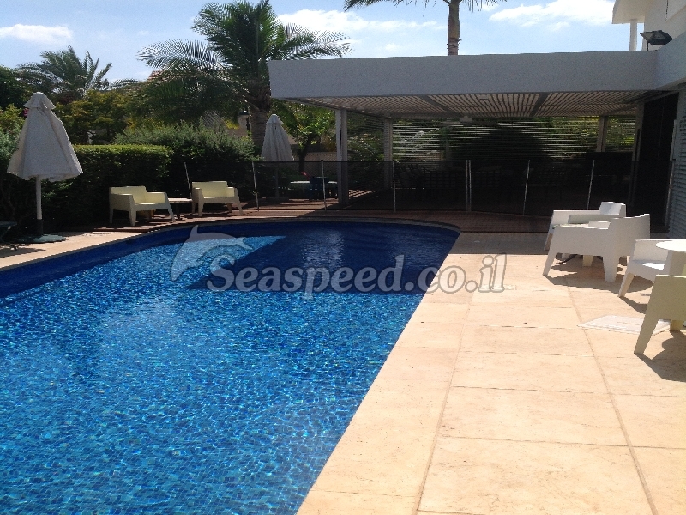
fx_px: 694
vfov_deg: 40.7
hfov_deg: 52.6
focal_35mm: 35
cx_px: 343
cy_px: 258
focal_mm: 4.28
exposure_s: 1/3367
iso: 50
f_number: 2.4
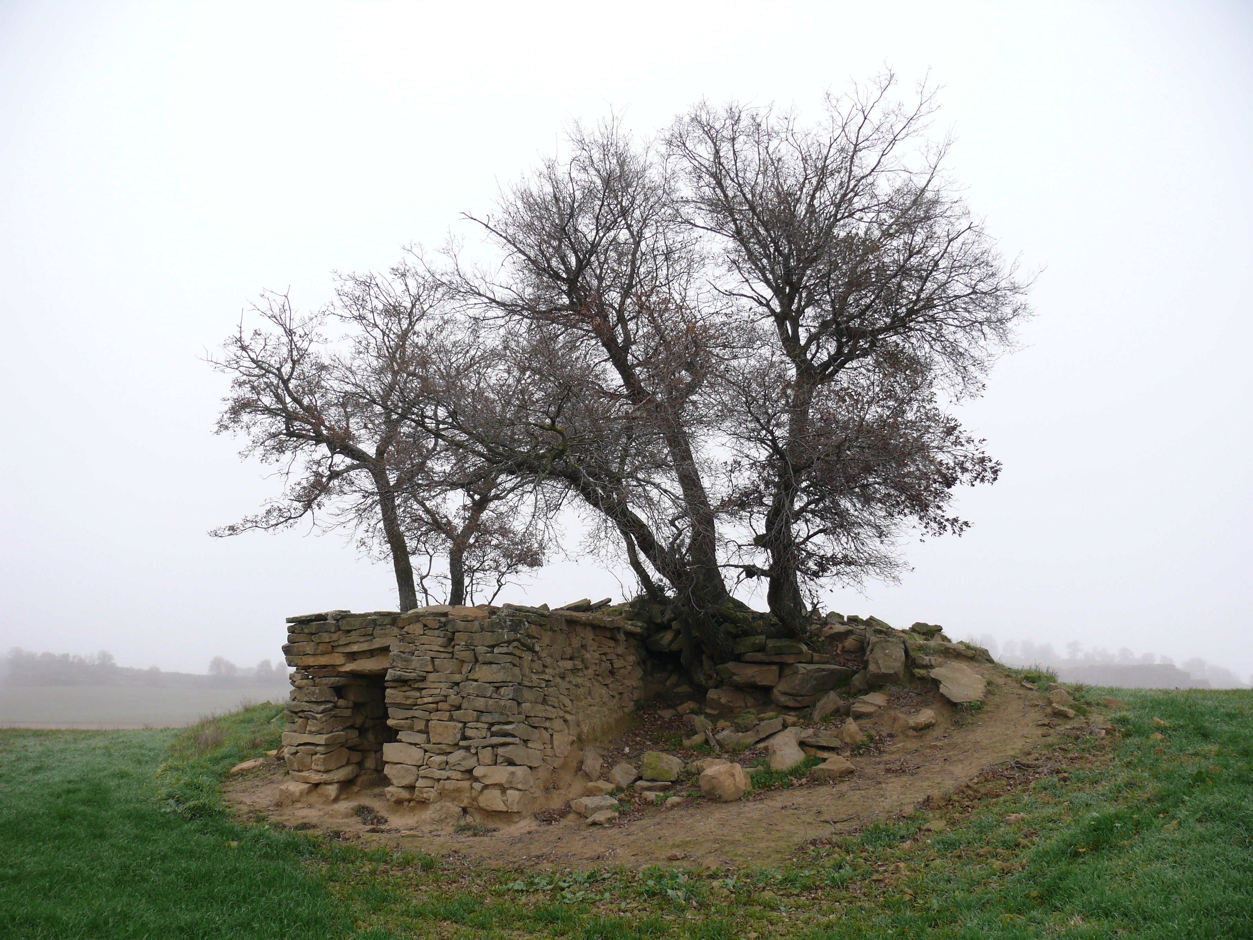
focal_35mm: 35
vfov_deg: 40.7
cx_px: 626
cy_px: 470
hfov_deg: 52.6
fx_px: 1267
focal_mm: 7.4
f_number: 2.8
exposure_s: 1/250
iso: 100
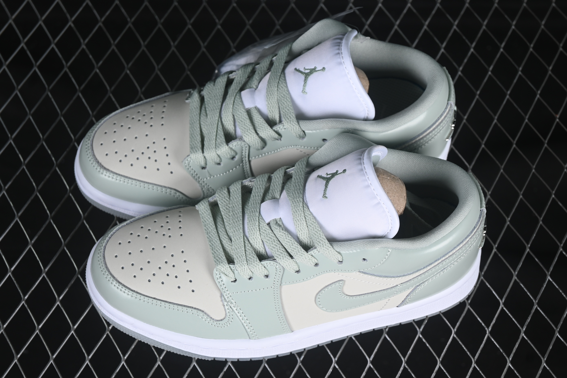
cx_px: 284
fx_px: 1181
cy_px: 189
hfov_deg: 27.0
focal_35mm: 75
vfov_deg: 18.2
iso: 160
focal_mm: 50
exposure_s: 1/80
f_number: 7.1
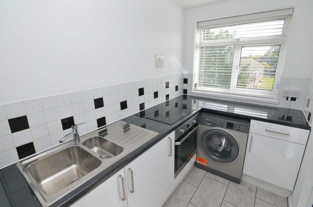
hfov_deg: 95.1
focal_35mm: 16
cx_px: 156
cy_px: 104
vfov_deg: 71.8
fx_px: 143
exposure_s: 1/160
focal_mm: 11
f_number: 6.3
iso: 200
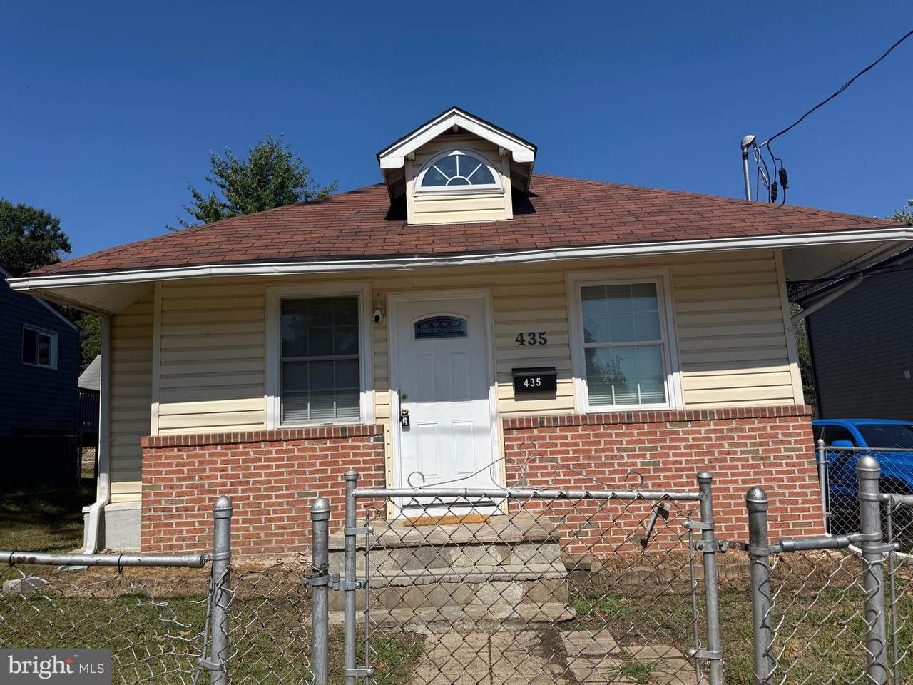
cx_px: 456
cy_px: 342
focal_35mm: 24
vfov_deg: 56.8
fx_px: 633
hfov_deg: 71.6
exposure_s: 1/7353
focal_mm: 6.76
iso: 80
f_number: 1.78
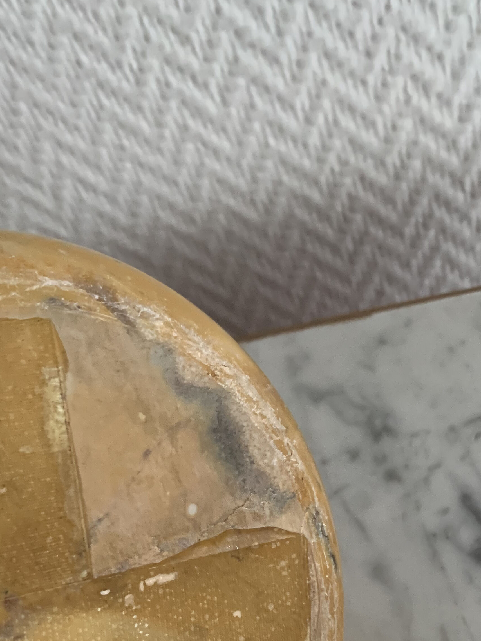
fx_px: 852
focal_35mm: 46
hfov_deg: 31.4
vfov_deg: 39.4
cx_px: 185
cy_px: 528
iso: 320
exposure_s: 1/60
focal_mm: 4.25
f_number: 1.8
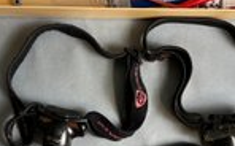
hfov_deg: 32.0
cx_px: 104
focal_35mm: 64
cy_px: 128
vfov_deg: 19.9
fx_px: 409
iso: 125
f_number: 1.5
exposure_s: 1/120
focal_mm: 5.7
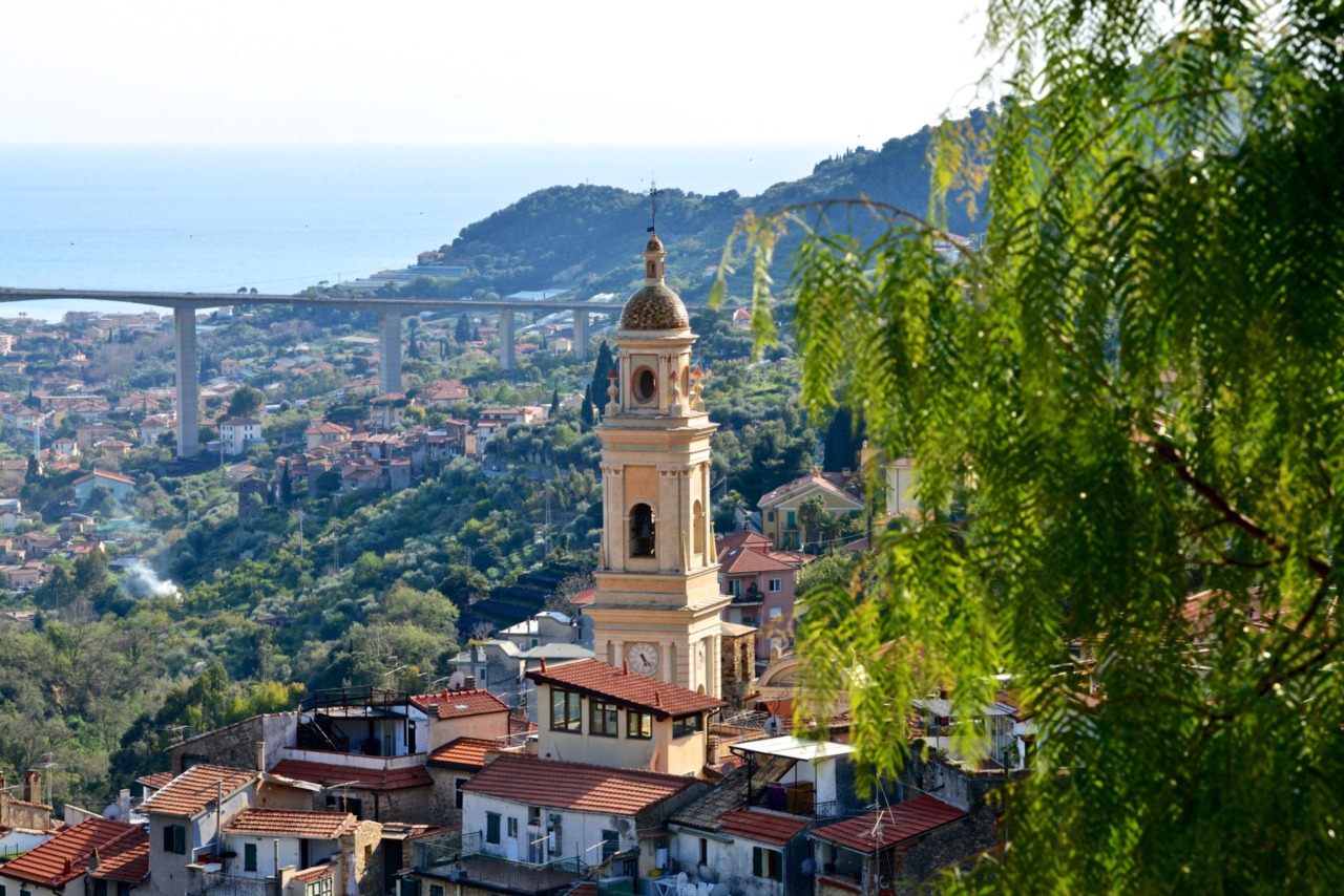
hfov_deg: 18.6
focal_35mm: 110
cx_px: 672
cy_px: 448
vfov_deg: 12.5
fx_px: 4107
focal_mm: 110
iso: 800
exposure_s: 1/320
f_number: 16
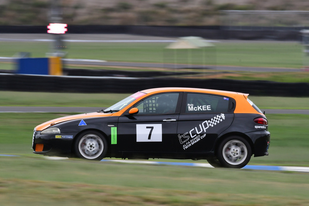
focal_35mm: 615
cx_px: 154
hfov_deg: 3.4
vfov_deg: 2.2
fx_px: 5280
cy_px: 103
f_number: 14
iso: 400
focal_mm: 410
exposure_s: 1/100
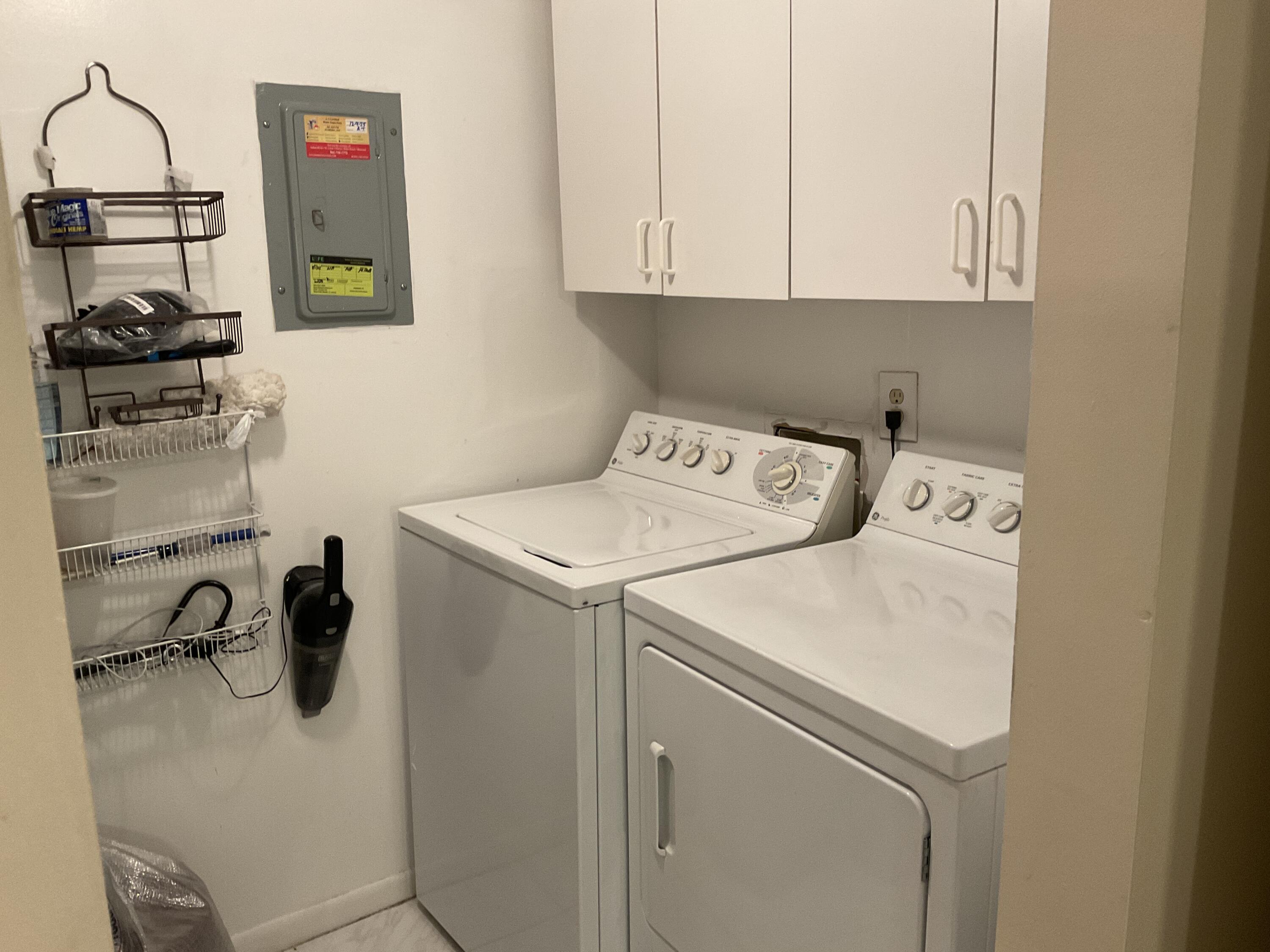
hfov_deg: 61.7
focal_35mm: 29
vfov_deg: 48.2
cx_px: 635
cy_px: 476
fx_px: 1064
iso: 100
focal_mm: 3
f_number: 1.8
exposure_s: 1/60
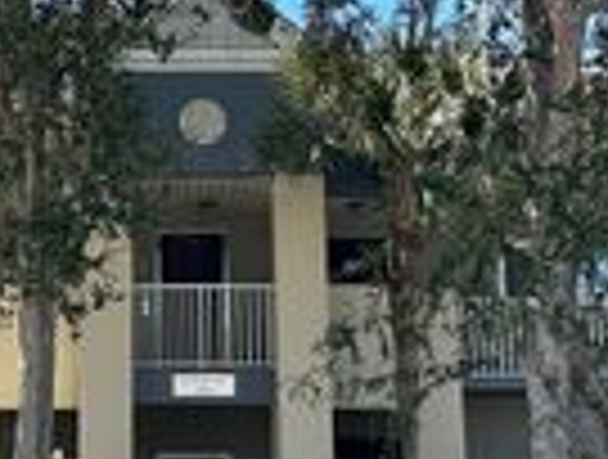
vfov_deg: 15.4
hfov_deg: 20.2
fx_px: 1691
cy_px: 79
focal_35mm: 96
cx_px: 135
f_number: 1.5
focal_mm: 5.7
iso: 50
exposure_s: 1/1009
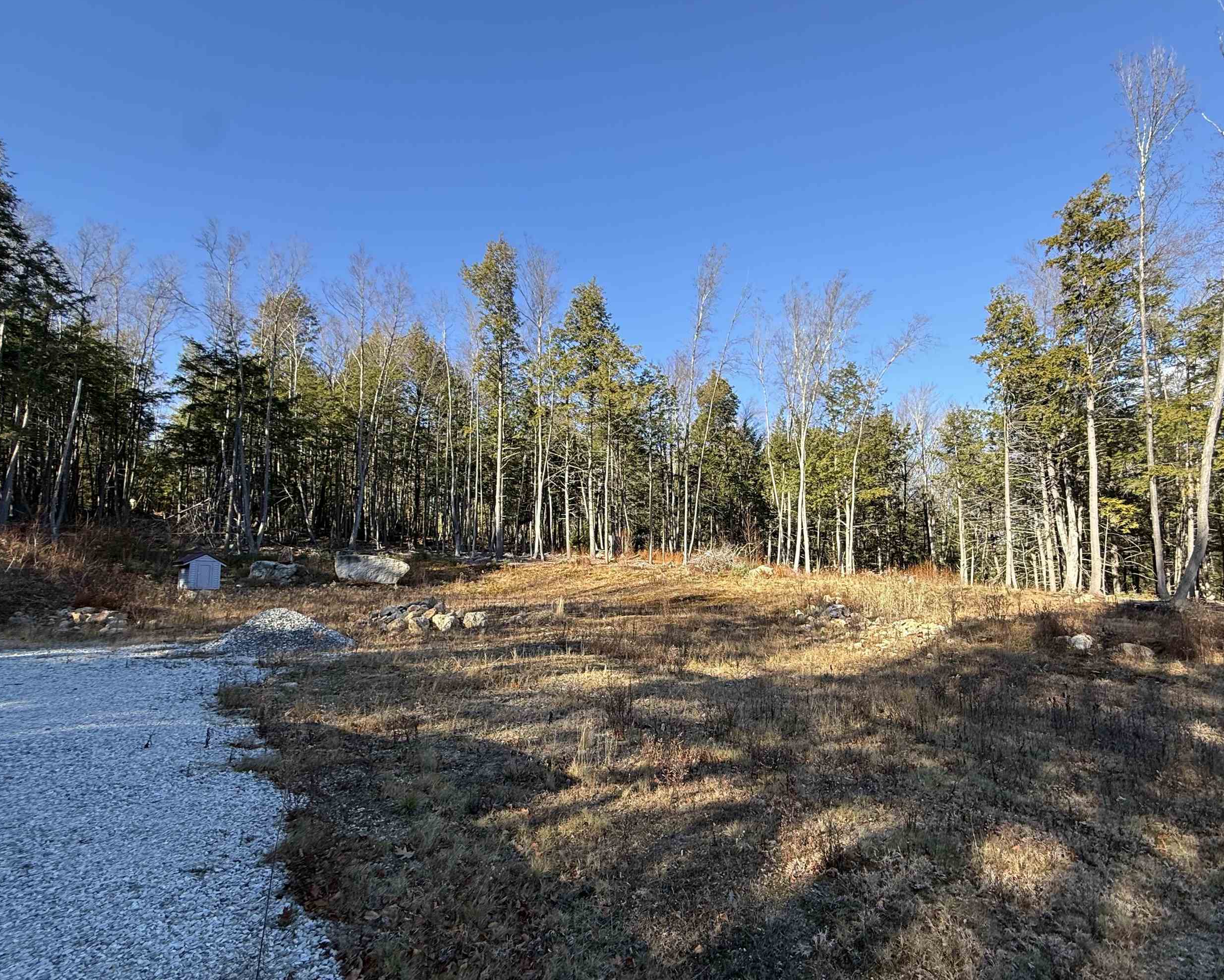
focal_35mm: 17
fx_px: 616
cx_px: 686
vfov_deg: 76.8
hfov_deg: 89.2
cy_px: 536
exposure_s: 1/494
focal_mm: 2.22
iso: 50
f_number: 2.2
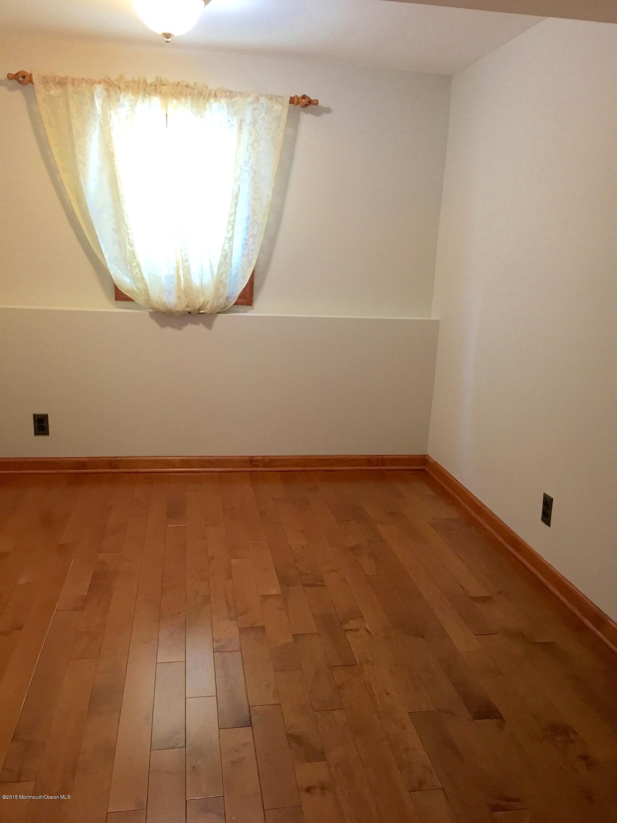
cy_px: 412
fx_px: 689
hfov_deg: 48.2
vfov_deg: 61.7
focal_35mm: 29
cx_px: 308
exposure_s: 1/30
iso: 80
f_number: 2.2
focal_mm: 4.15
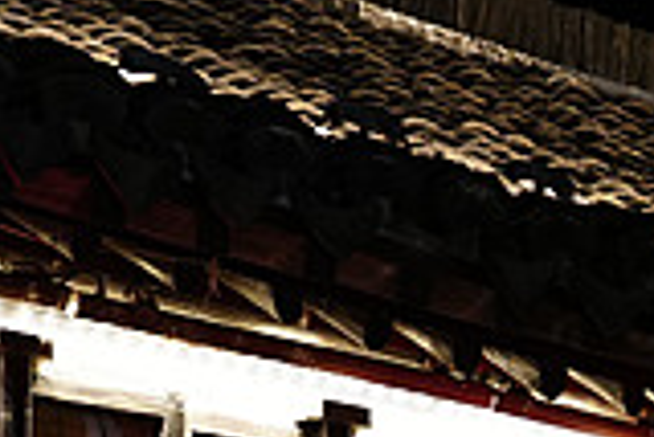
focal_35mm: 235
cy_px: 954
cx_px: 1202
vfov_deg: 5.7
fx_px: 4273
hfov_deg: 8.4
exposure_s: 1/50
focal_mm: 47
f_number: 4
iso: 2500
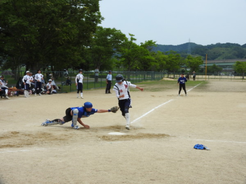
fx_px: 426
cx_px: 123
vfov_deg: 24.4
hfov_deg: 32.2
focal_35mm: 60
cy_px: 92
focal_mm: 10.7
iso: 100
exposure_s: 1/1000
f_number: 4.2
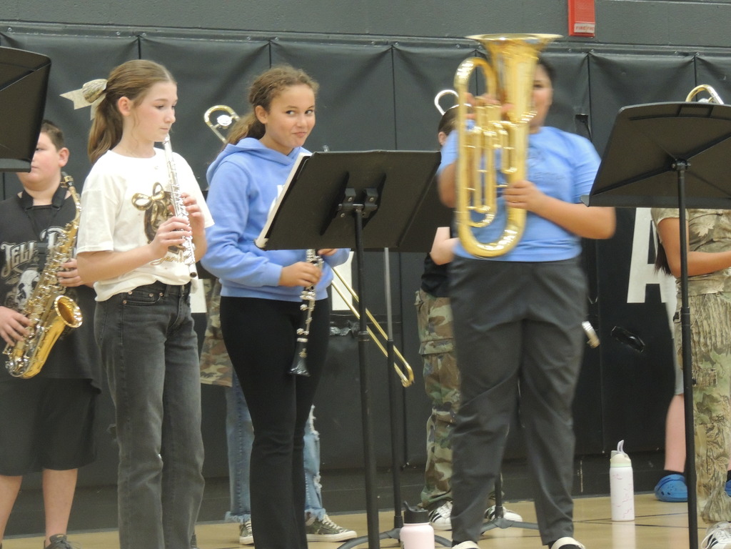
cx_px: 366
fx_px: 2851
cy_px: 274
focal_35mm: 135
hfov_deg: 14.6
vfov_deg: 11.0
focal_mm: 24
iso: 800
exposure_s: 1/15
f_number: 4.3
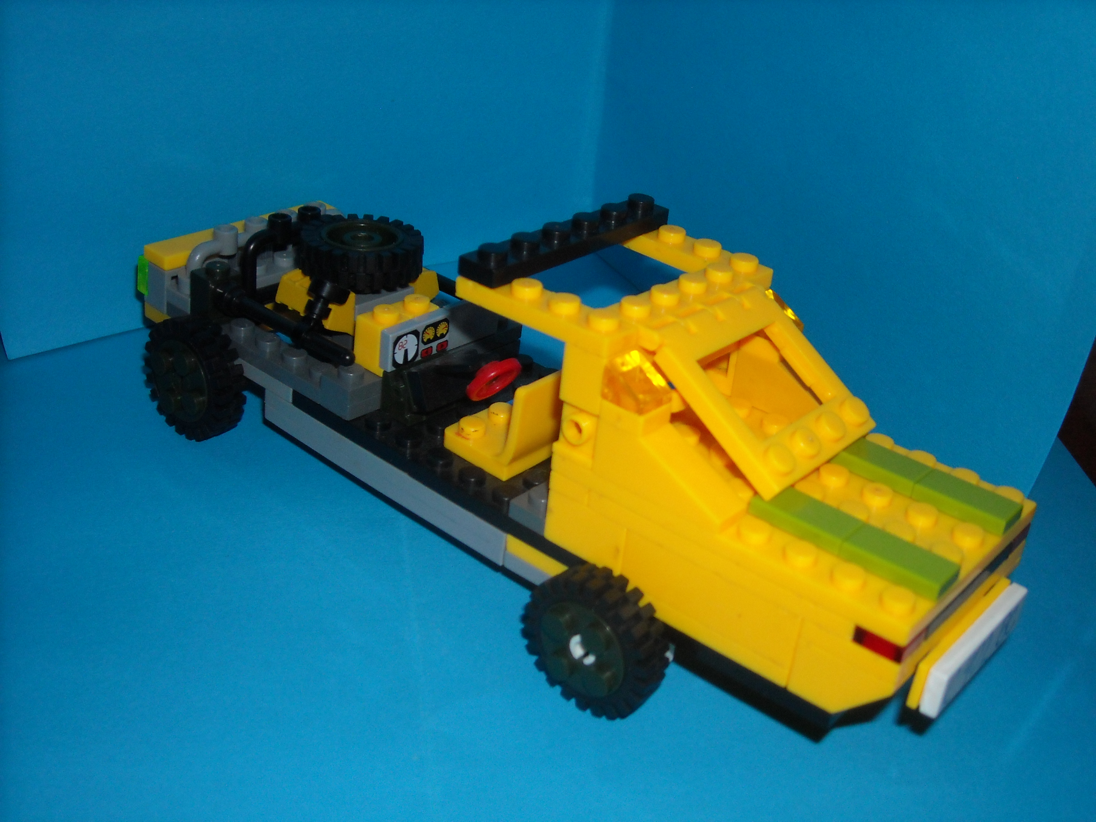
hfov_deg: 42.9
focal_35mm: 44
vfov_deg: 32.9
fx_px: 1393
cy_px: 411
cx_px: 548
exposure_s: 1/60
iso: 200
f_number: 6.1
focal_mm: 7.1
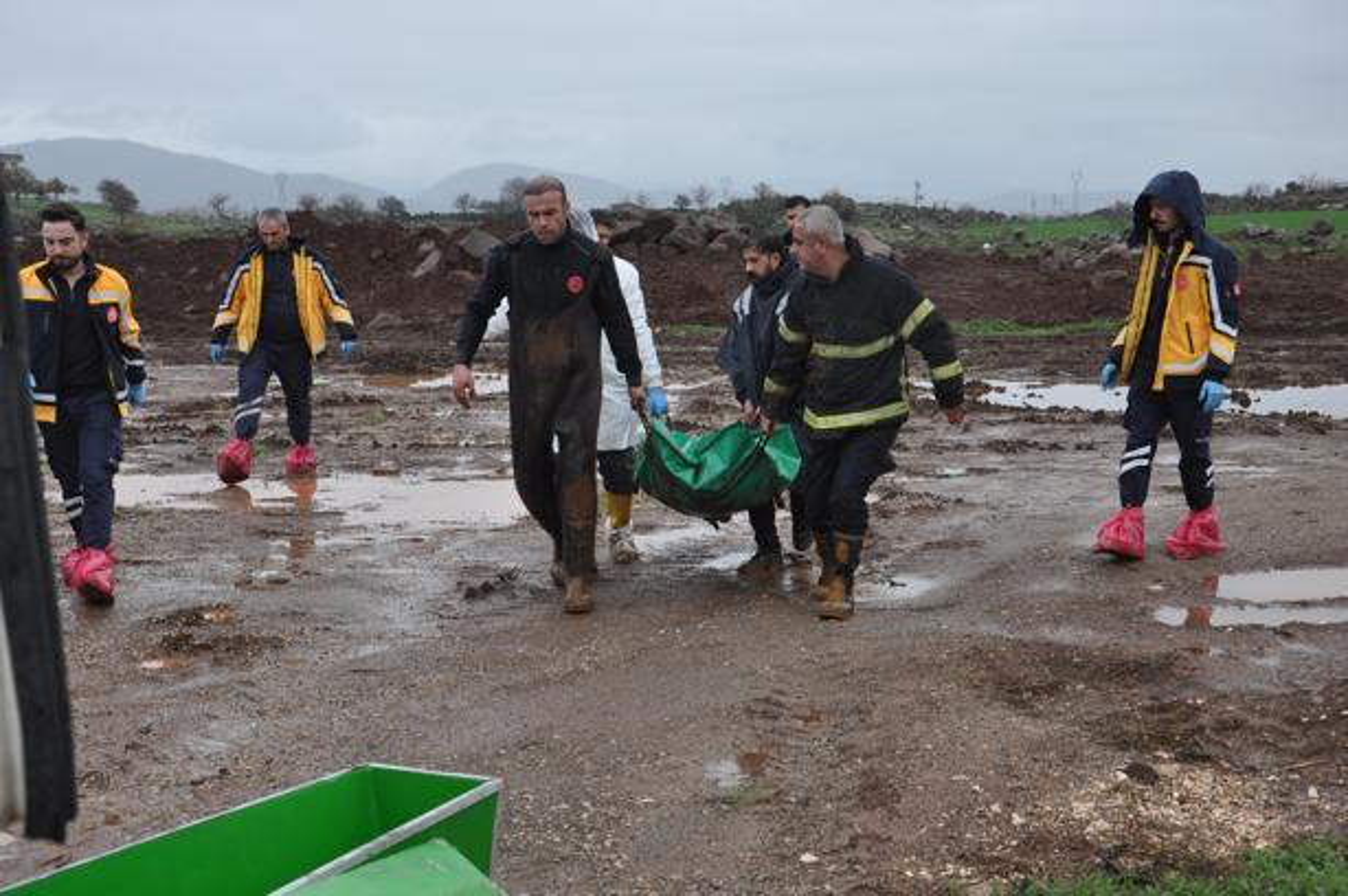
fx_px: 1964
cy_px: 448
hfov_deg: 37.9
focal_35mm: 52
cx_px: 674
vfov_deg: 25.7
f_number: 8
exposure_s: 1/250
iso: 500
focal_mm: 35
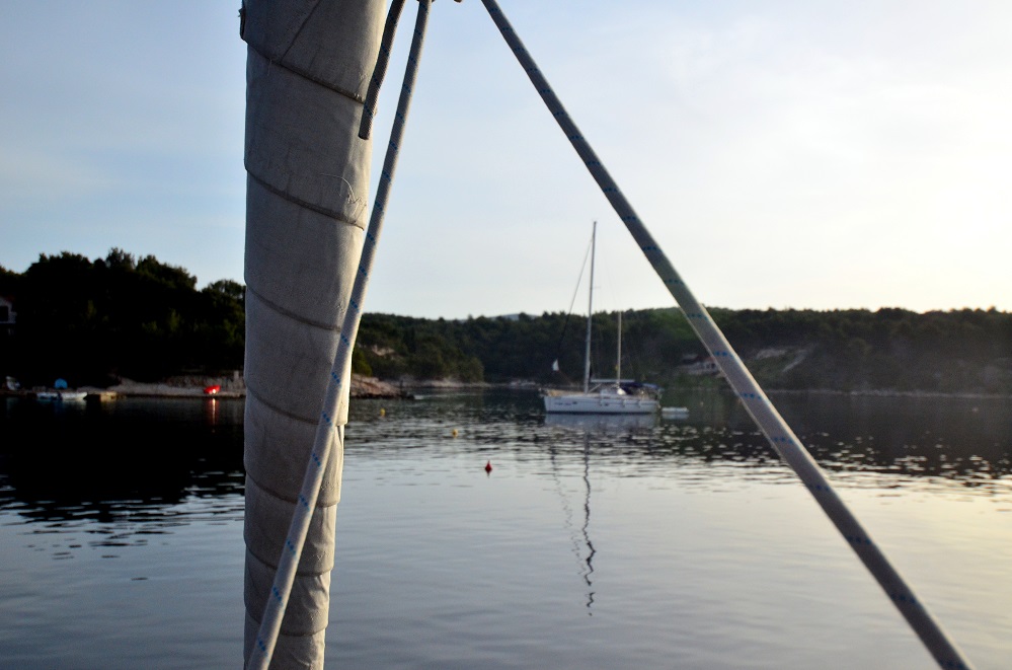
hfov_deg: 53.2
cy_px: 335
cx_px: 506
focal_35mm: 36
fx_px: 1010
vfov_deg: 36.7
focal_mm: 24
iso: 900
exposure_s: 1/8000
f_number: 4.5
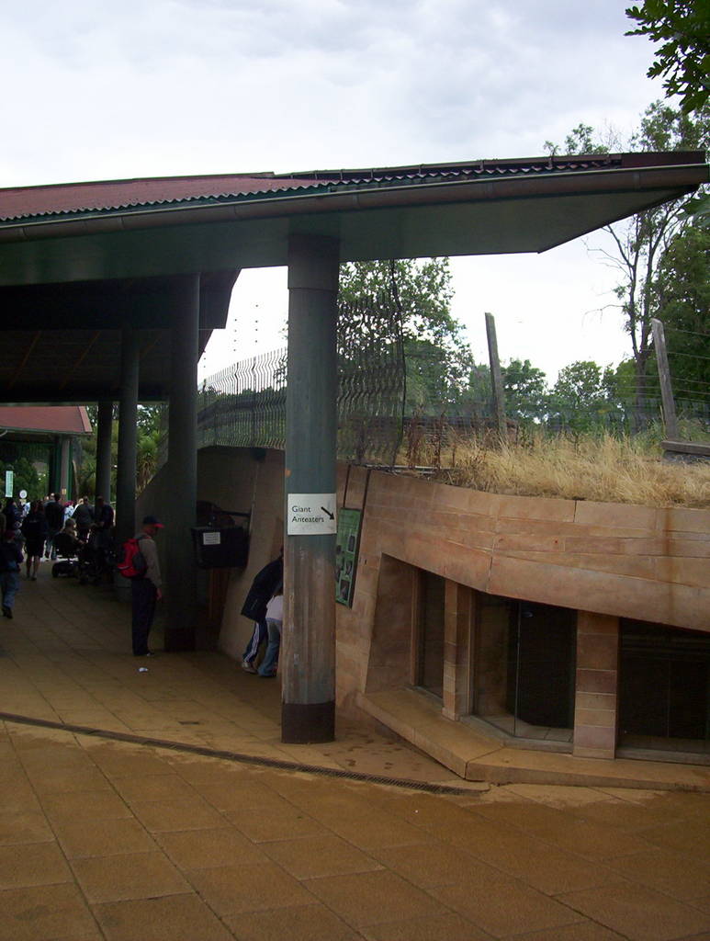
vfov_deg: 43.8
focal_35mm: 43
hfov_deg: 33.7
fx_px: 1171
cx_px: 355
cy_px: 470
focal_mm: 5.77
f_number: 2.73
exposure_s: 1/685
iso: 100
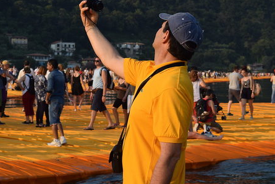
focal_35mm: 97
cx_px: 143
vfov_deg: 14.1
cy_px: 72
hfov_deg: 21.0
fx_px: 741
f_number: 9
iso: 200
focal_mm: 48
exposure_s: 1/320
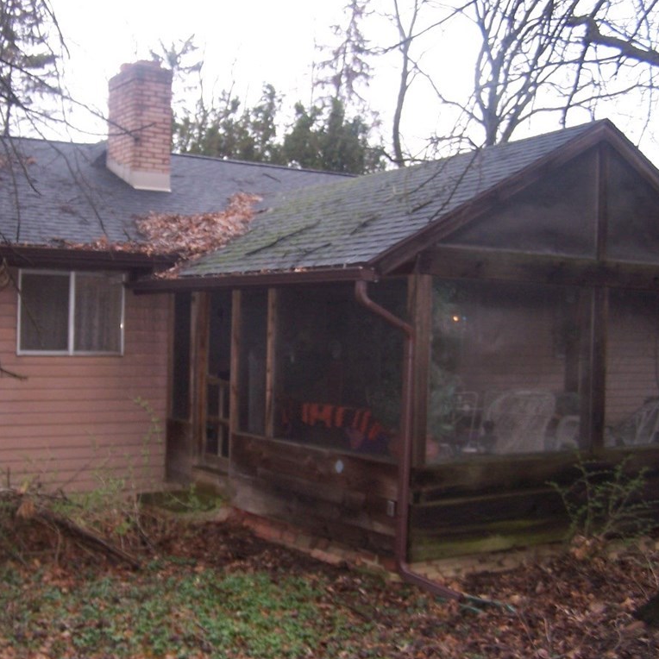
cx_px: 248
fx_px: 969
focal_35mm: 45
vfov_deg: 37.6
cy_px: 330
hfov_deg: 37.3
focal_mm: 6.3
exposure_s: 1/60
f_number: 2.8
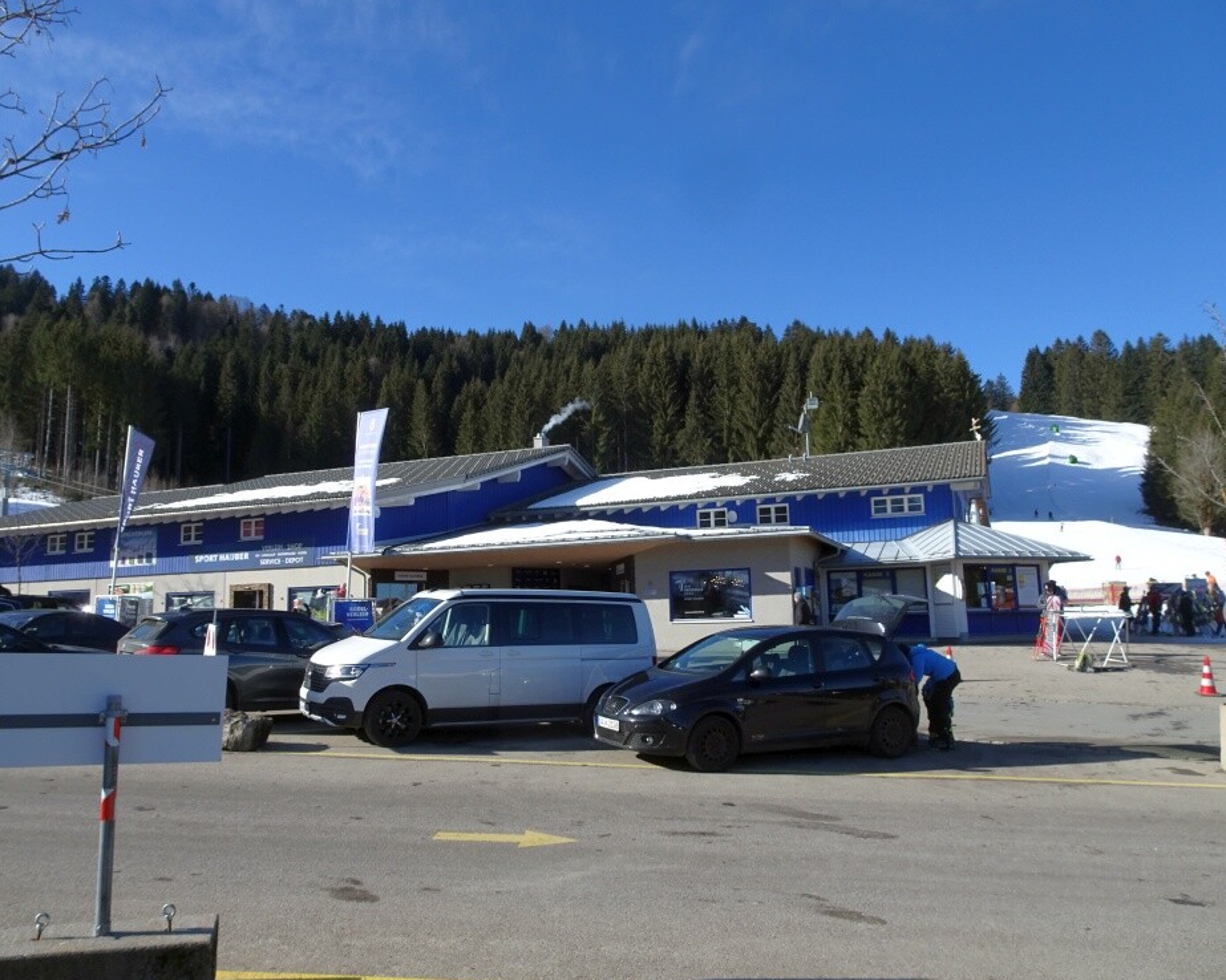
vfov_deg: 54.9
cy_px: 494
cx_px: 551
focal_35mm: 26
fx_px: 943
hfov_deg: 65.9
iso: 80
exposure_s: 1/800
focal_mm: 4.1
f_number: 3.5
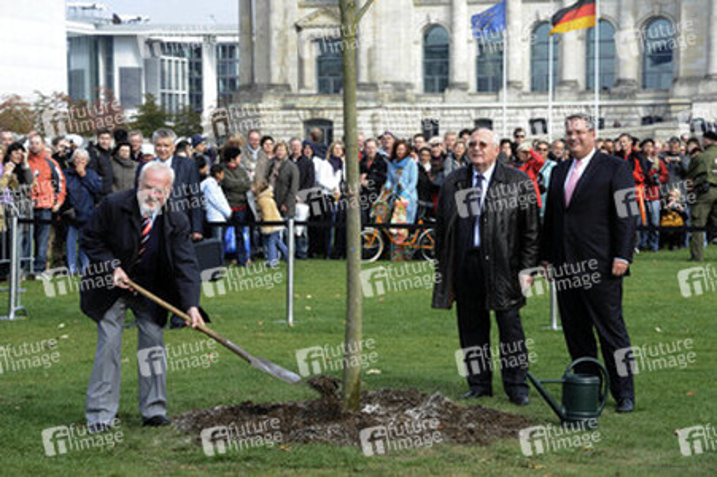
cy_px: 238
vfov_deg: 12.2
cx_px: 358
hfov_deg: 18.3
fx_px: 2229
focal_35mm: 112
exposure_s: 1/200
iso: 400
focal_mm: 112
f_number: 10
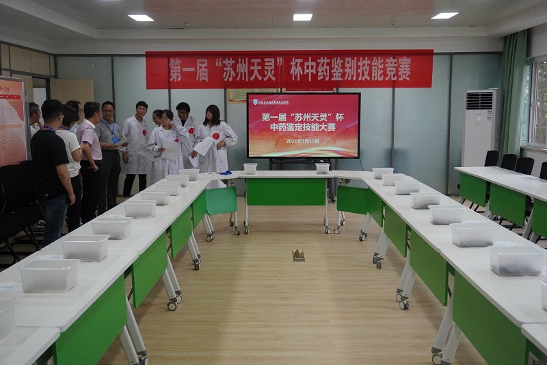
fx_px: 570
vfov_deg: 35.5
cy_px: 182
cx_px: 274
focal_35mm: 38
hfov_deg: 51.3
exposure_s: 1/160
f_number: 4.5
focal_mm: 25
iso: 800
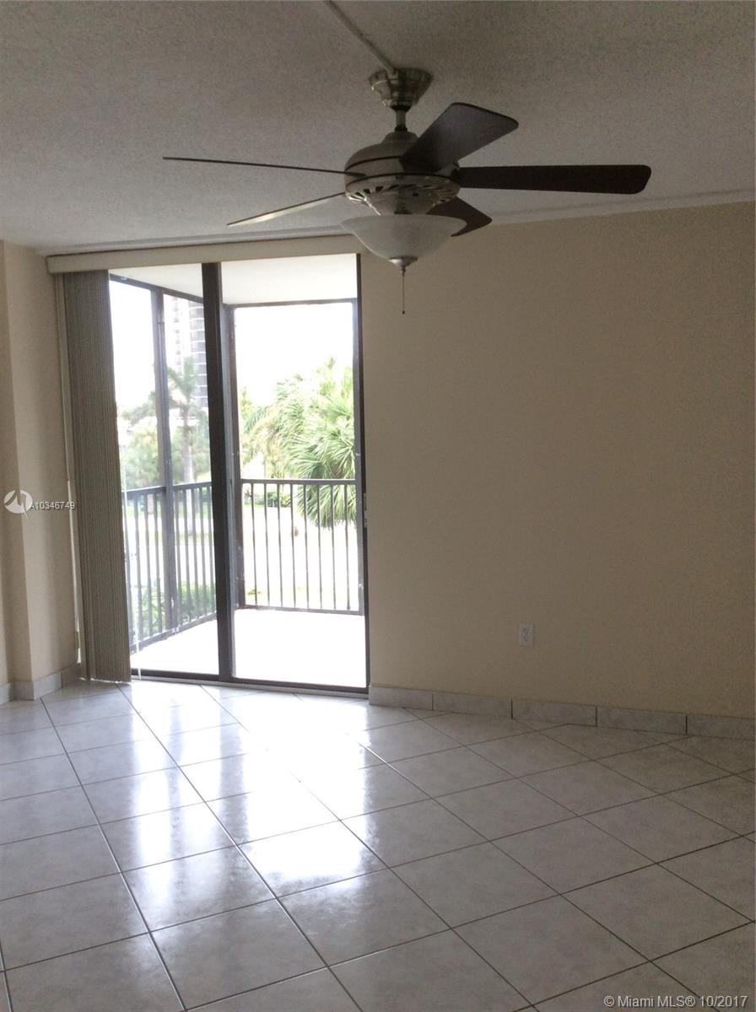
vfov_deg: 56.9
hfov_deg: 44.0
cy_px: 506
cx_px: 378
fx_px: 934
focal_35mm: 32
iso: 64
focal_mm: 3.3
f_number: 2.4
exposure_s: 1/120
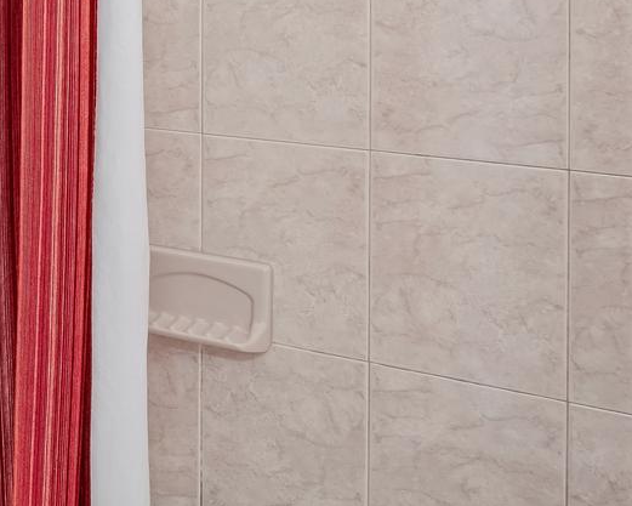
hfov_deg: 20.1
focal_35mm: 59
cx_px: -569
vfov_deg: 24.2
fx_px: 1104
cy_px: -42
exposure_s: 1
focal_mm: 16
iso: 100
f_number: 8
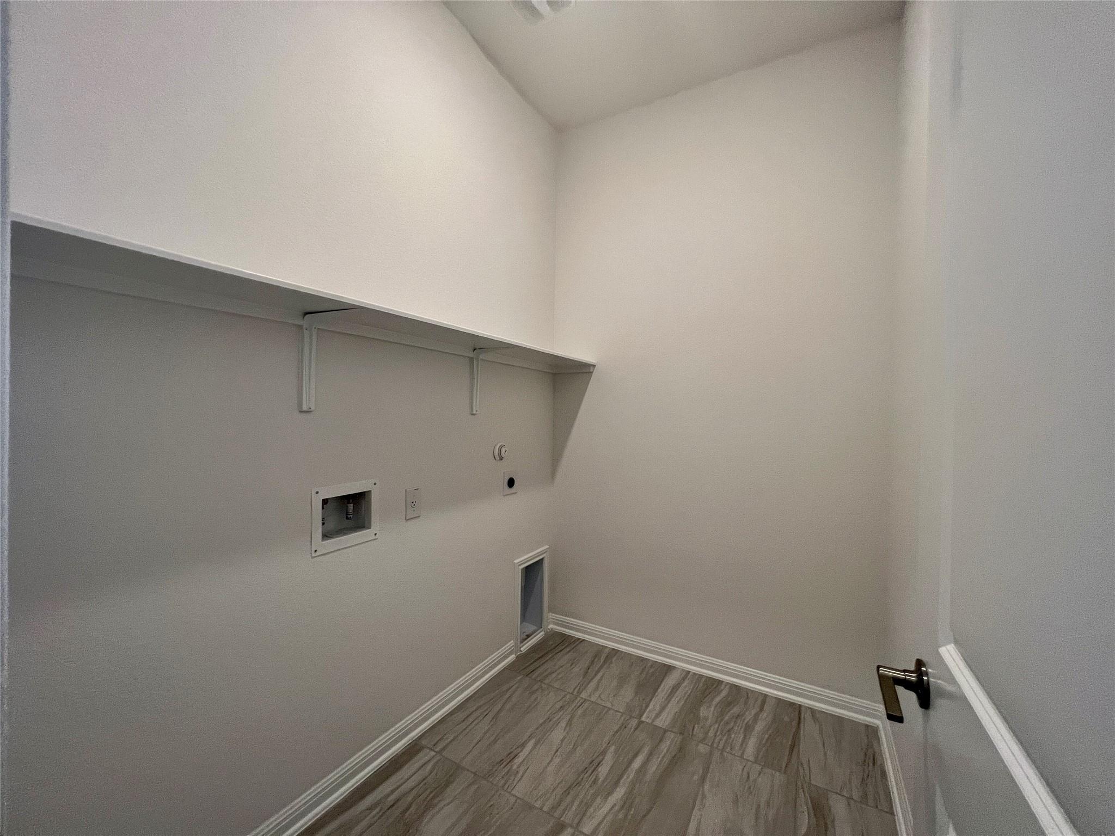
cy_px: 418
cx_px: 558
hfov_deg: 106.2
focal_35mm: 13
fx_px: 419
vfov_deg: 89.9
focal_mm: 1.57
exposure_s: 1/120
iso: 250
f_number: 1.8
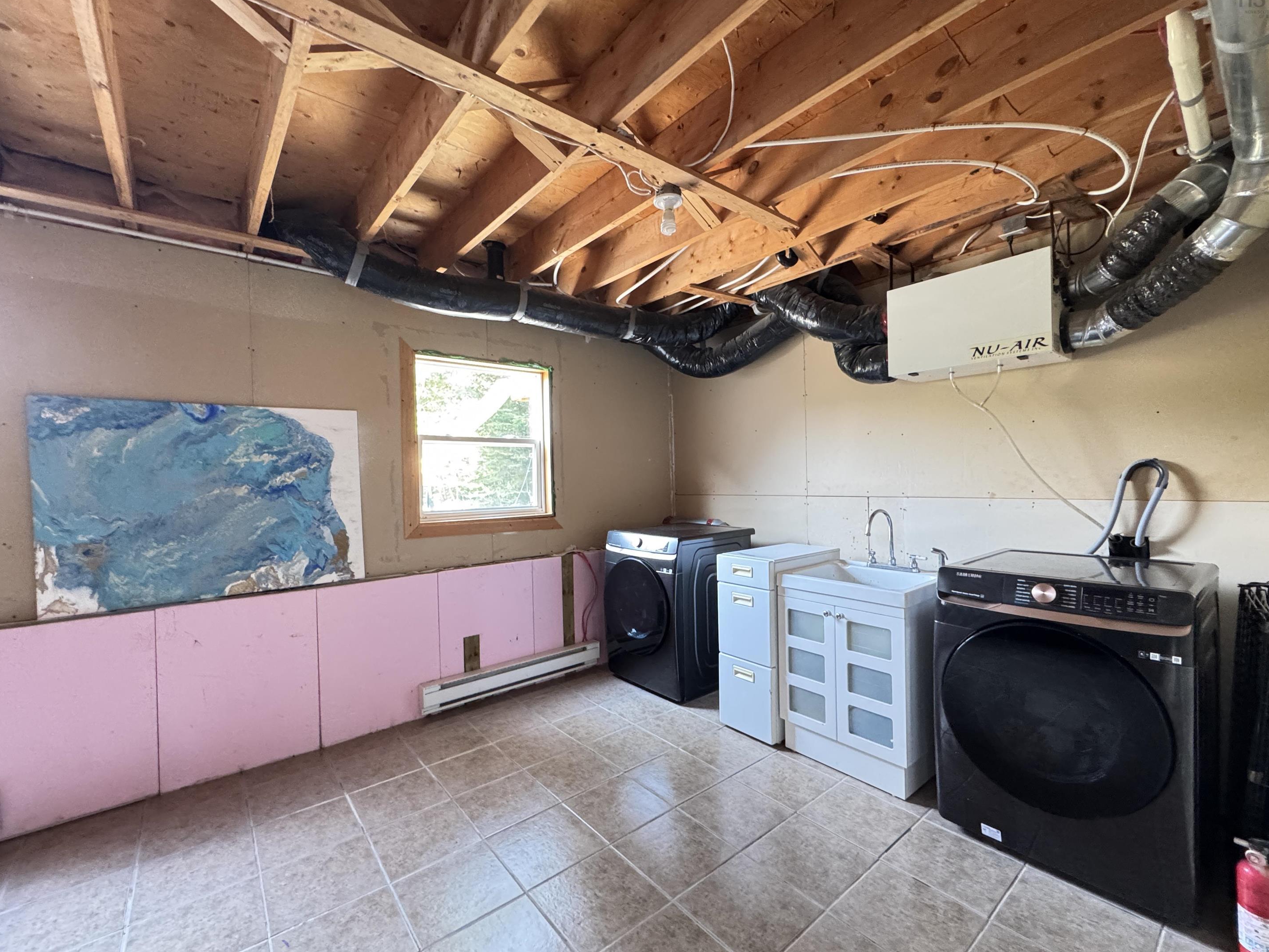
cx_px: 635
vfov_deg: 81.7
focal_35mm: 15
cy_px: 485
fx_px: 550
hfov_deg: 98.2
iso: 640
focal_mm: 2.22
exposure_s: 1/60
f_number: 2.2
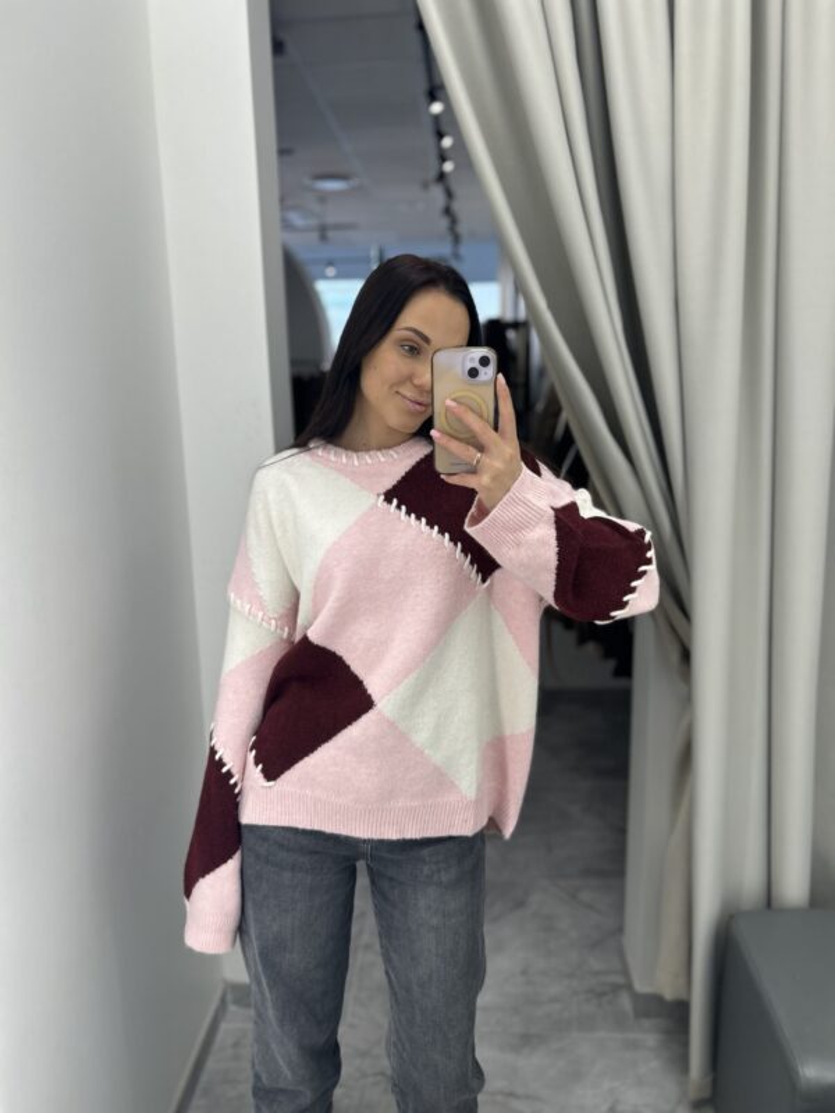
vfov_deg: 67.3
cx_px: 418
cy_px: 556
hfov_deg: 53.1
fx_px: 836
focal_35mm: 26
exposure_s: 1/100
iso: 32
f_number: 1.5
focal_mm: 5.7
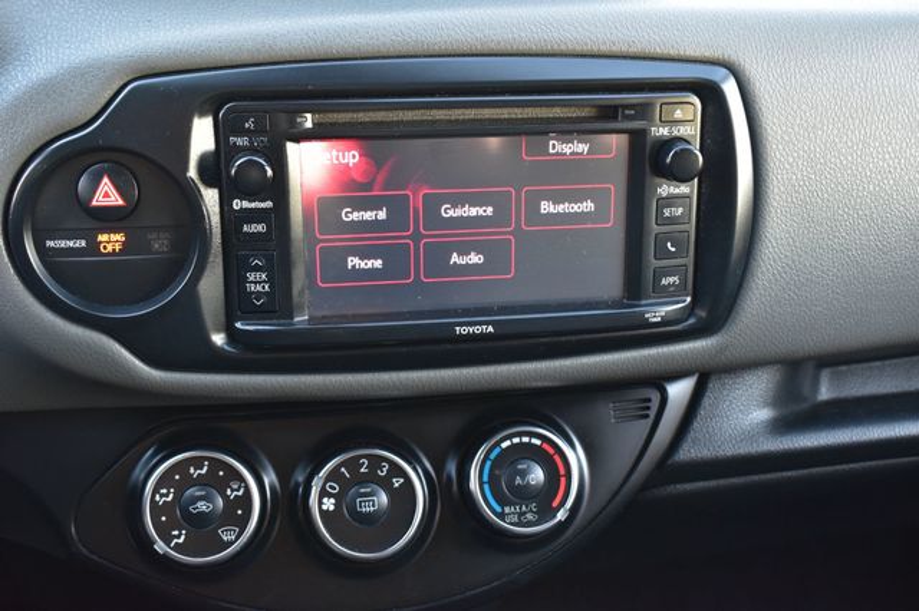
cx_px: 460
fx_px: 1110
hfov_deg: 45.0
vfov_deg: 30.8
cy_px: 306
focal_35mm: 44
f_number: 6.3
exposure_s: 1/15
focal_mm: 29
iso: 1000
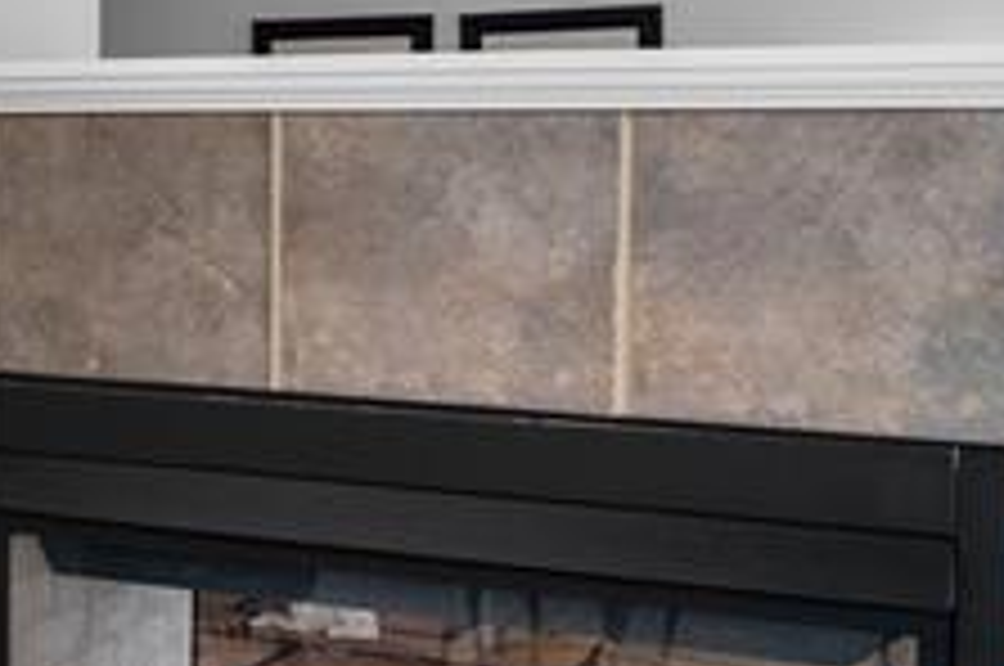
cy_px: 180
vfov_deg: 19.6
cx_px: -243
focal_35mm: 69
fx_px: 1922
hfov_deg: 25.8
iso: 400
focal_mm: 10
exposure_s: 1/8
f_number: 5.6
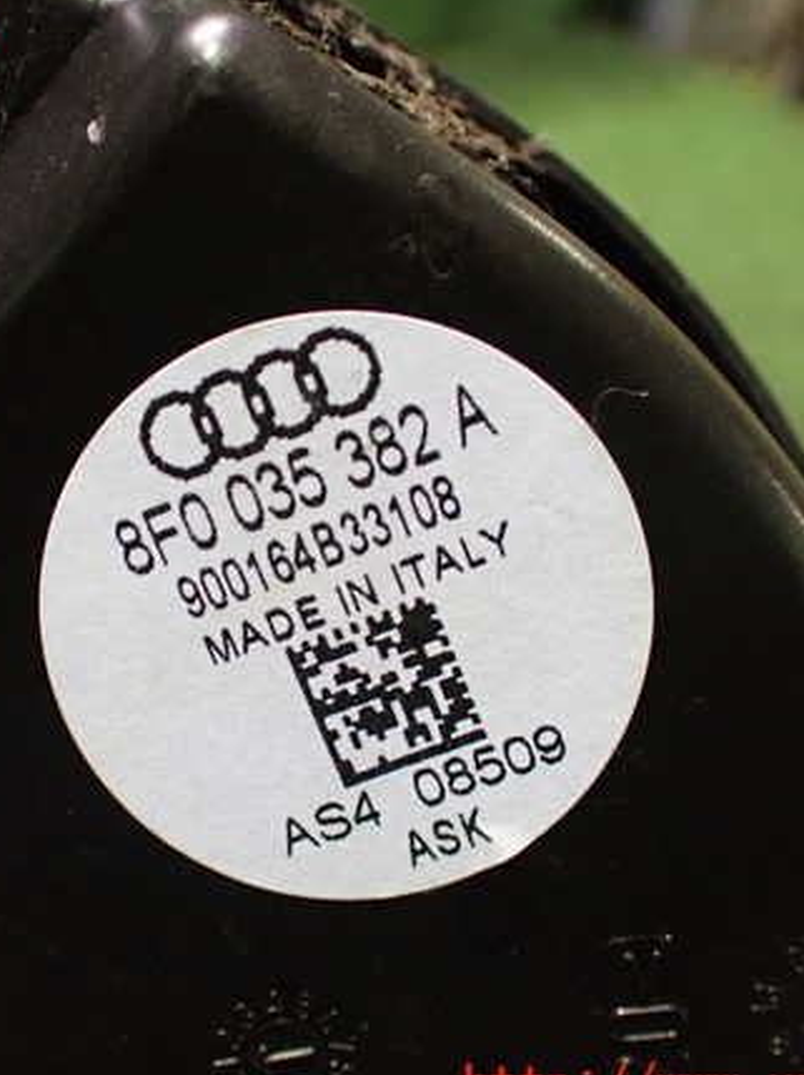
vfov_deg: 44.8
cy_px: 556
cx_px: 278
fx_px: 1303
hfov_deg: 34.0
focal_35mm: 42
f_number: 2.3
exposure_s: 1/30
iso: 1000
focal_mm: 5.4
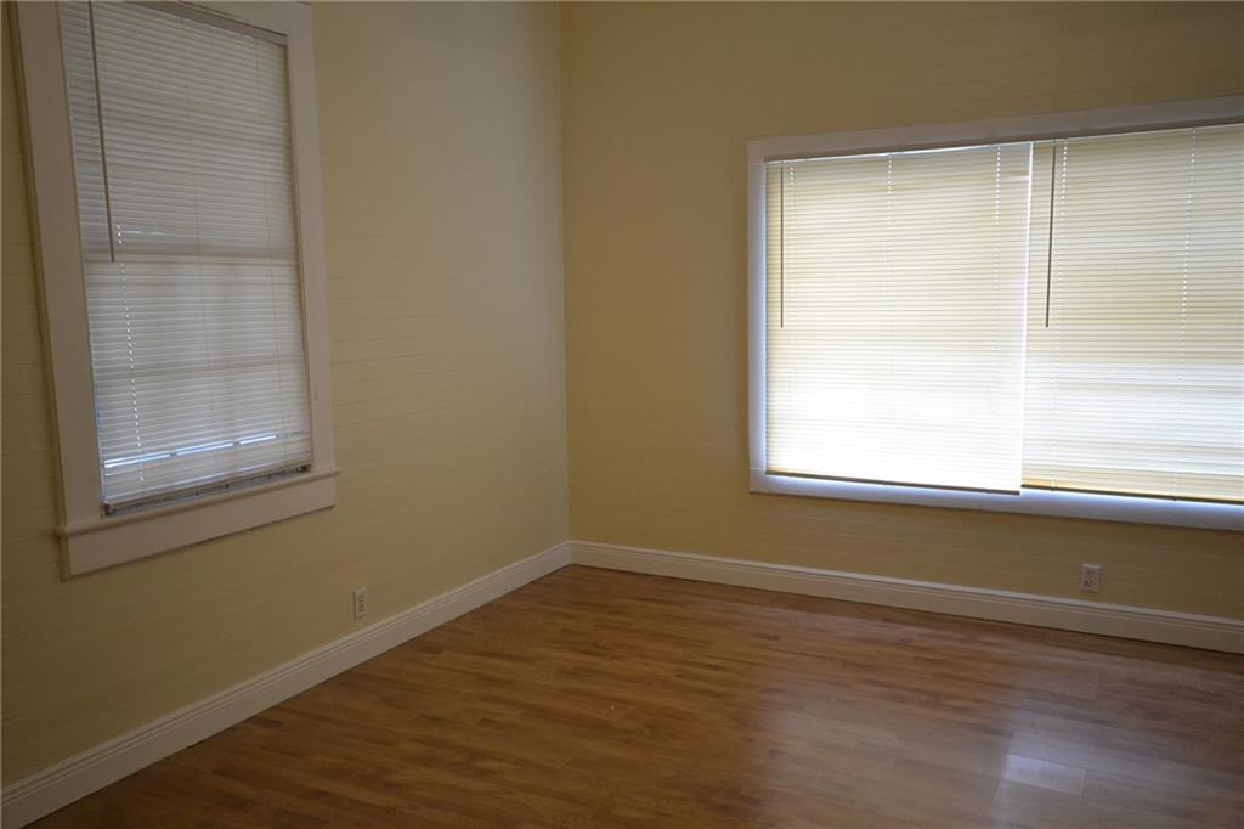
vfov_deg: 43.6
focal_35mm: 30
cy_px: 414
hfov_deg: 61.9
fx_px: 1036
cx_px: 622
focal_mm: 20
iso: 900
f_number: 5.6
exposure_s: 1/60
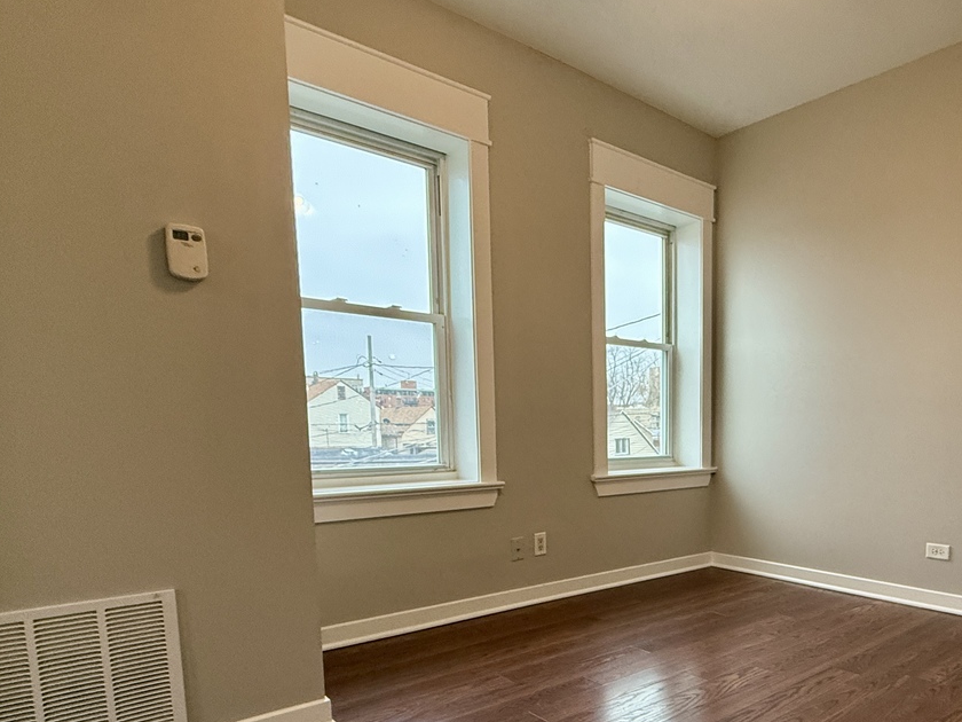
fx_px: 667
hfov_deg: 68.2
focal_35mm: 24
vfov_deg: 55.2
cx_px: 688
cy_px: 503
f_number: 2.2
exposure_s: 1/120
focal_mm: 2.22
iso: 320
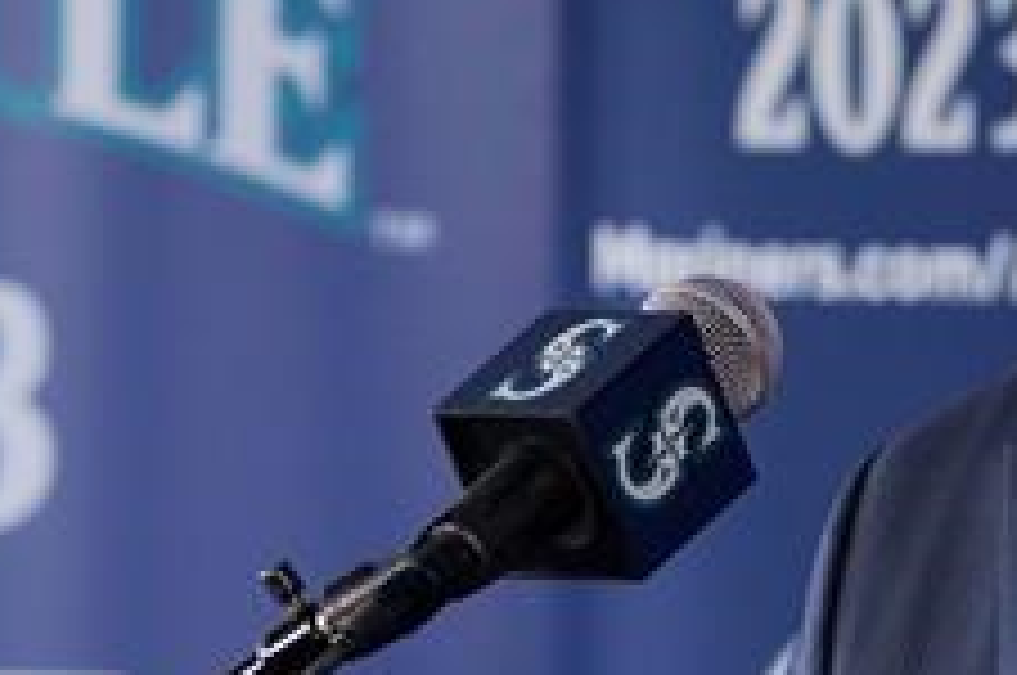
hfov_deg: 5.1
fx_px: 11453
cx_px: 558
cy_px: 394
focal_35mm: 406
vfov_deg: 3.4
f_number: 5
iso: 2000
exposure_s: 1/500
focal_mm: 141
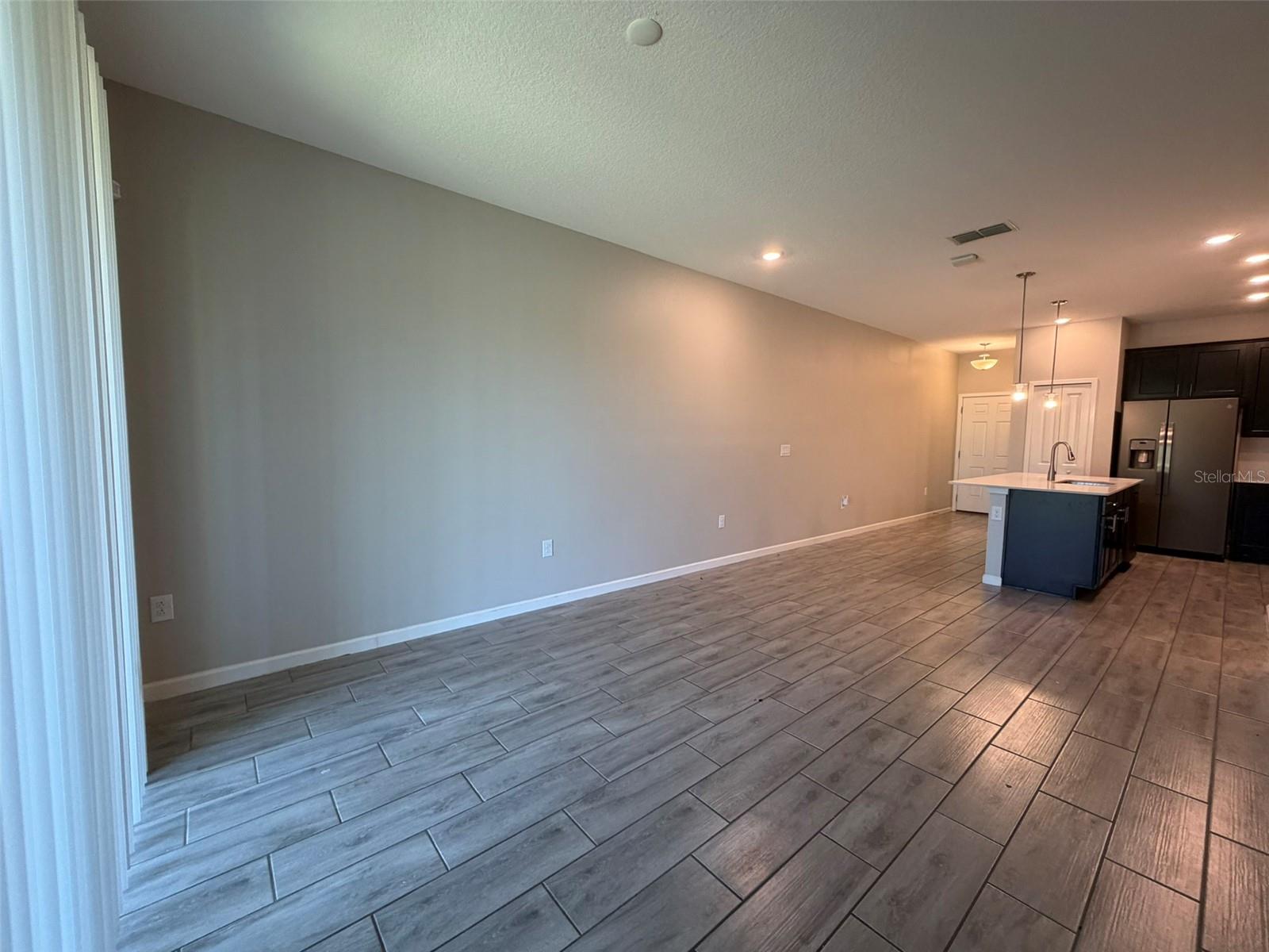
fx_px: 513
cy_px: 476
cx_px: 634
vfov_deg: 85.7
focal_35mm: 14
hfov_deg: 102.1
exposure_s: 1/60
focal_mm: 2.22
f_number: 2.2
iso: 200
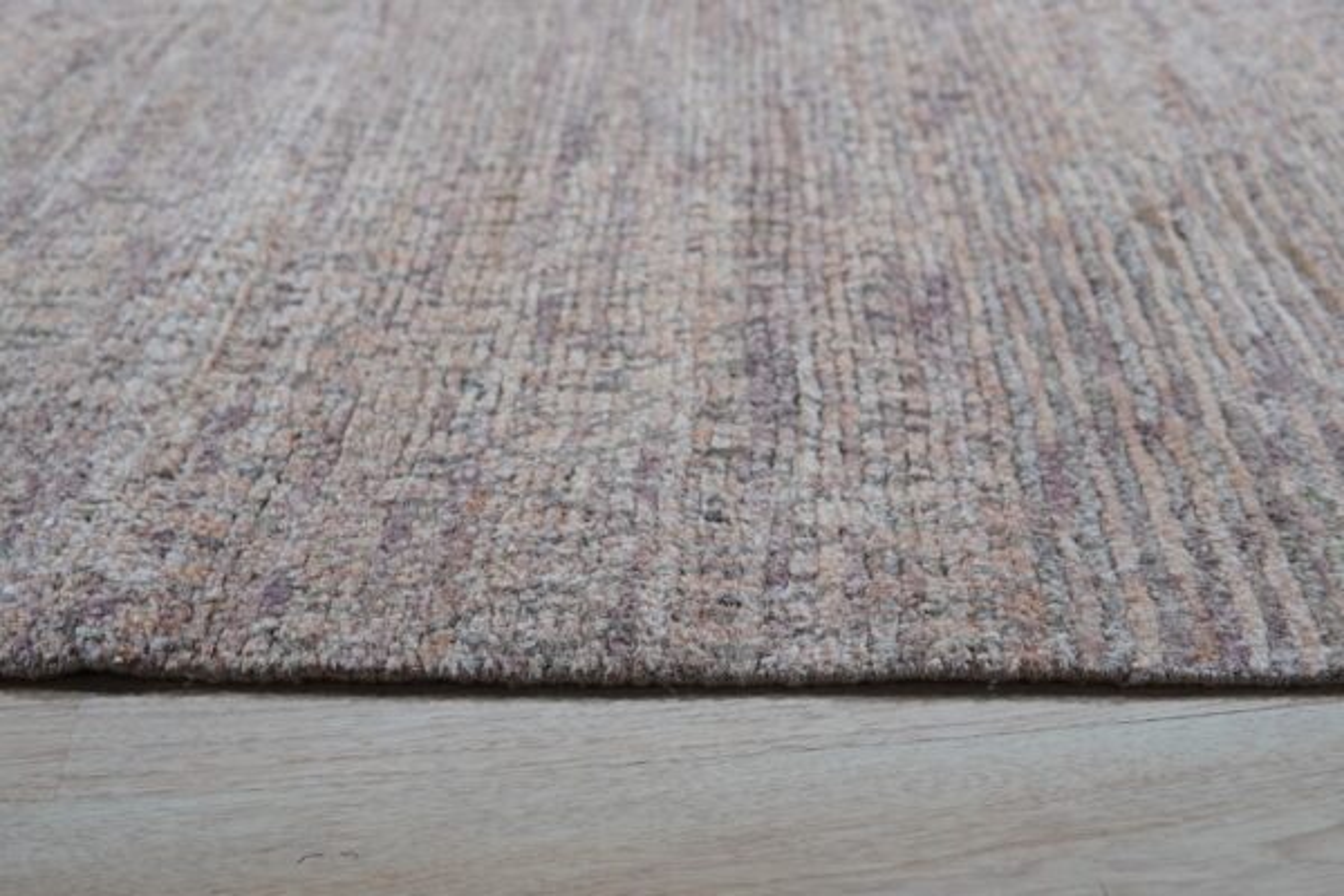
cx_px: 672
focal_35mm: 45
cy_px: 448
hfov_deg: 43.6
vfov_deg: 29.9
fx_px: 1680
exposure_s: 1/160
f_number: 5
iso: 500
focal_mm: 30
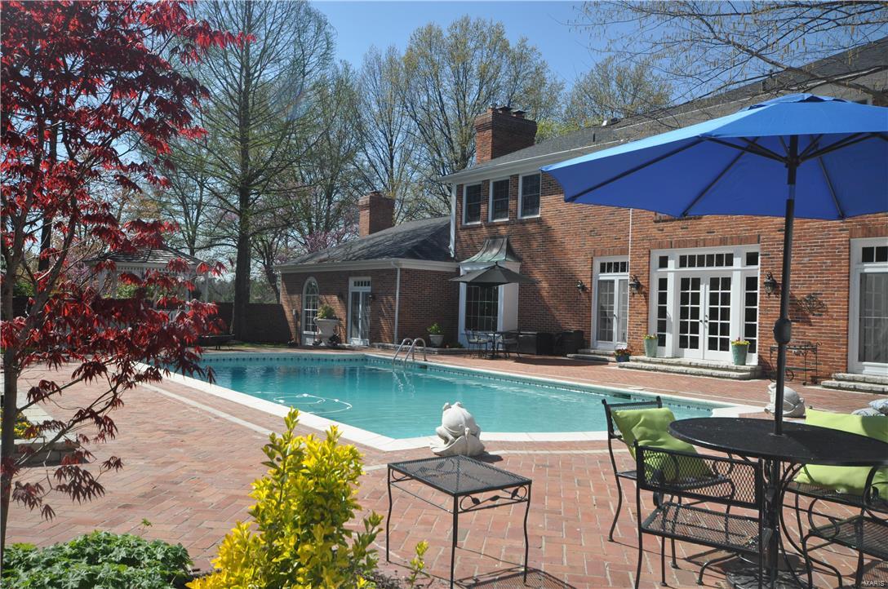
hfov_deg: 62.0
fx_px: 739
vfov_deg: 43.5
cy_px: 294
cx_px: 444
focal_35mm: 30
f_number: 9
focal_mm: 20
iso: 200
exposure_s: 1/320
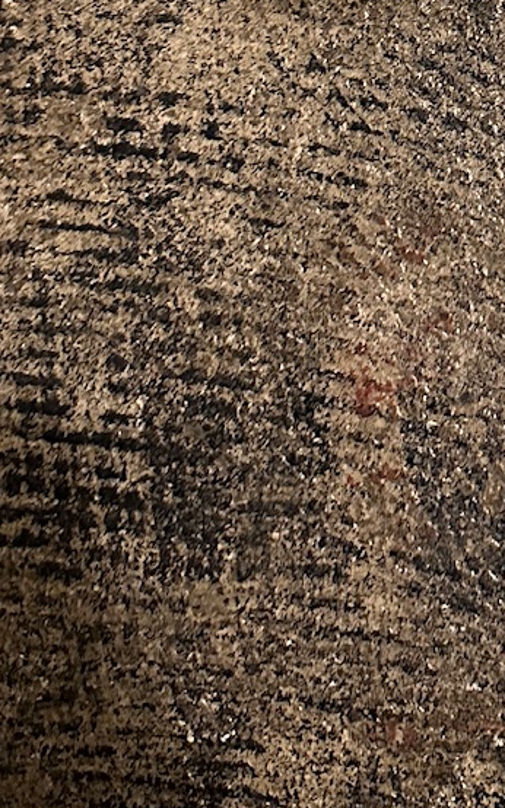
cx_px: 702
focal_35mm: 94
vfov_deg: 19.5
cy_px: -365
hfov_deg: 13.3
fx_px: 2071
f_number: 1.78
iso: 640
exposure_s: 1/60
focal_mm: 6.86
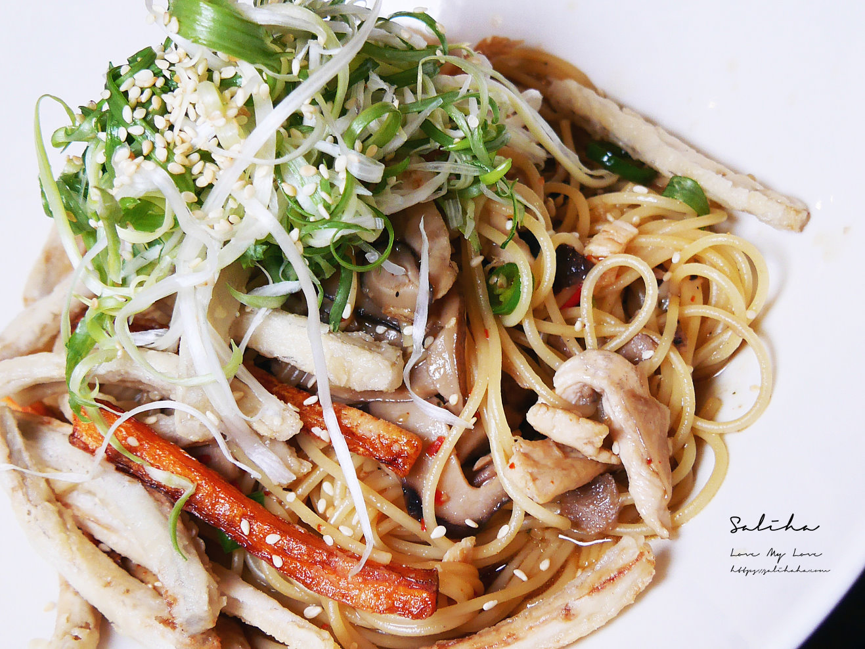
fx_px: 1399
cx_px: 432
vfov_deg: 26.1
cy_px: 324
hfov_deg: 34.3
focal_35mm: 56
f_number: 3.5
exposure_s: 1/60
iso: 500
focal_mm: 14
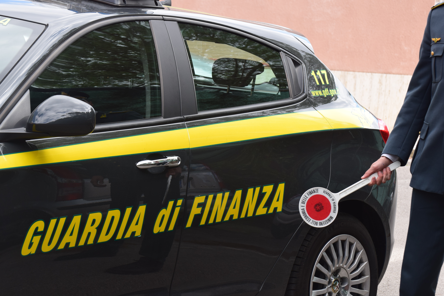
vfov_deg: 9.0
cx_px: 222
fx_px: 1887
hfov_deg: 13.4
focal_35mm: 153
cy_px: 148
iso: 400
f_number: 9
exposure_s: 1/160
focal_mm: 102
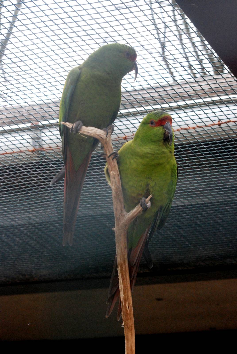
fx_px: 1034
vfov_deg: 19.4
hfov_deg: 13.1
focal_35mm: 105
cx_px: 118
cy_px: 177
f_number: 10
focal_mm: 70
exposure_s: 1/160
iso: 1600
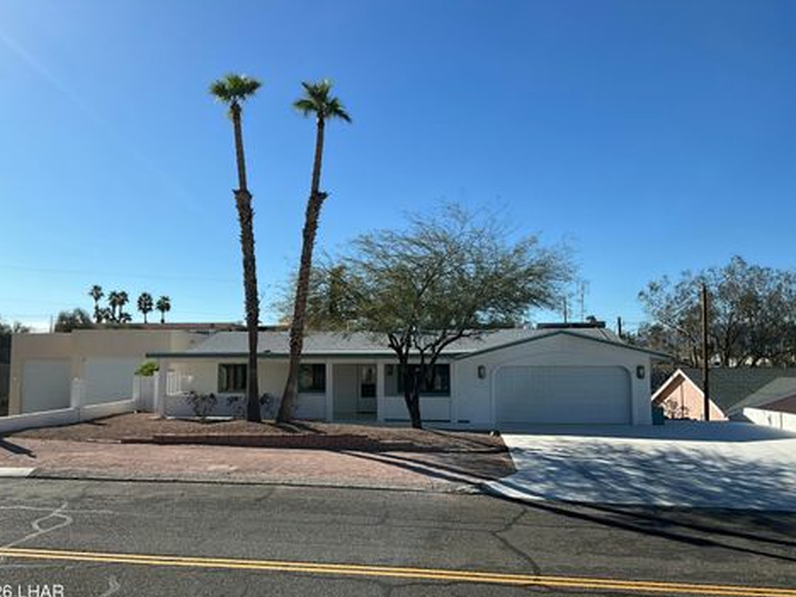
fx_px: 713
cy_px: 302
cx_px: 383
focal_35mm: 31
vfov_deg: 45.4
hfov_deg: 58.3
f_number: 1.8
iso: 25
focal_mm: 3
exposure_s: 1/2667
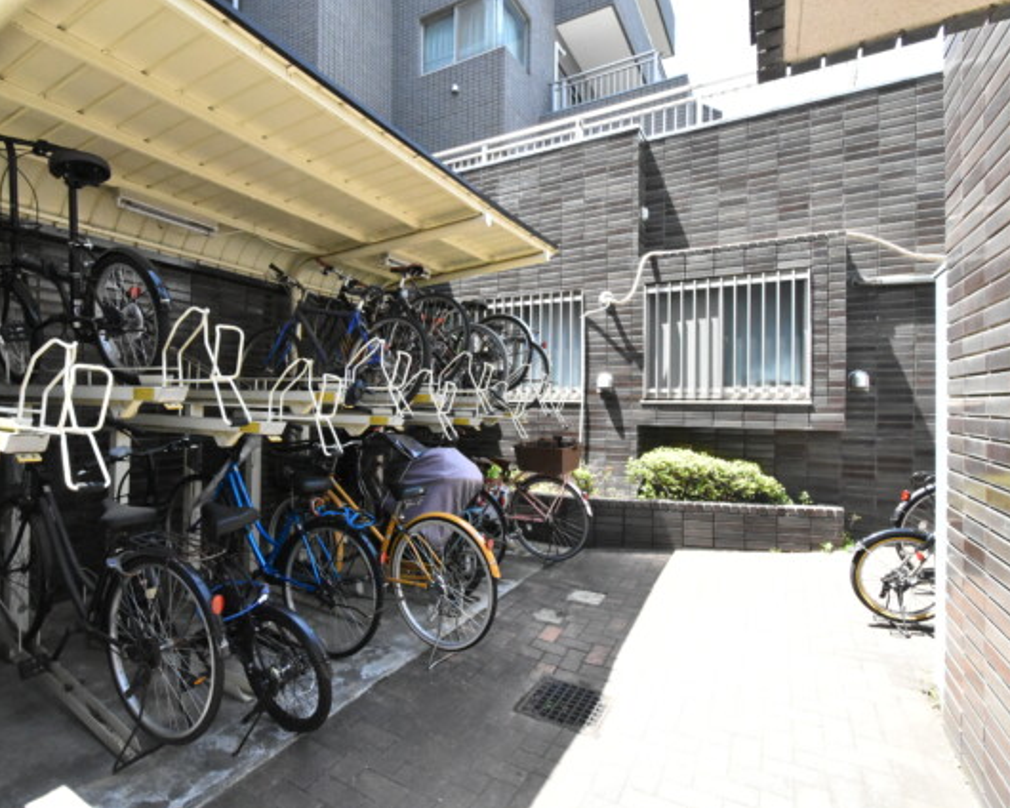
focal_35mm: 17
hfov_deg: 89.3
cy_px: 405
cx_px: 452
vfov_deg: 77.0
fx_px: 508
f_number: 13
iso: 6400
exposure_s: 1/640
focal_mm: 10
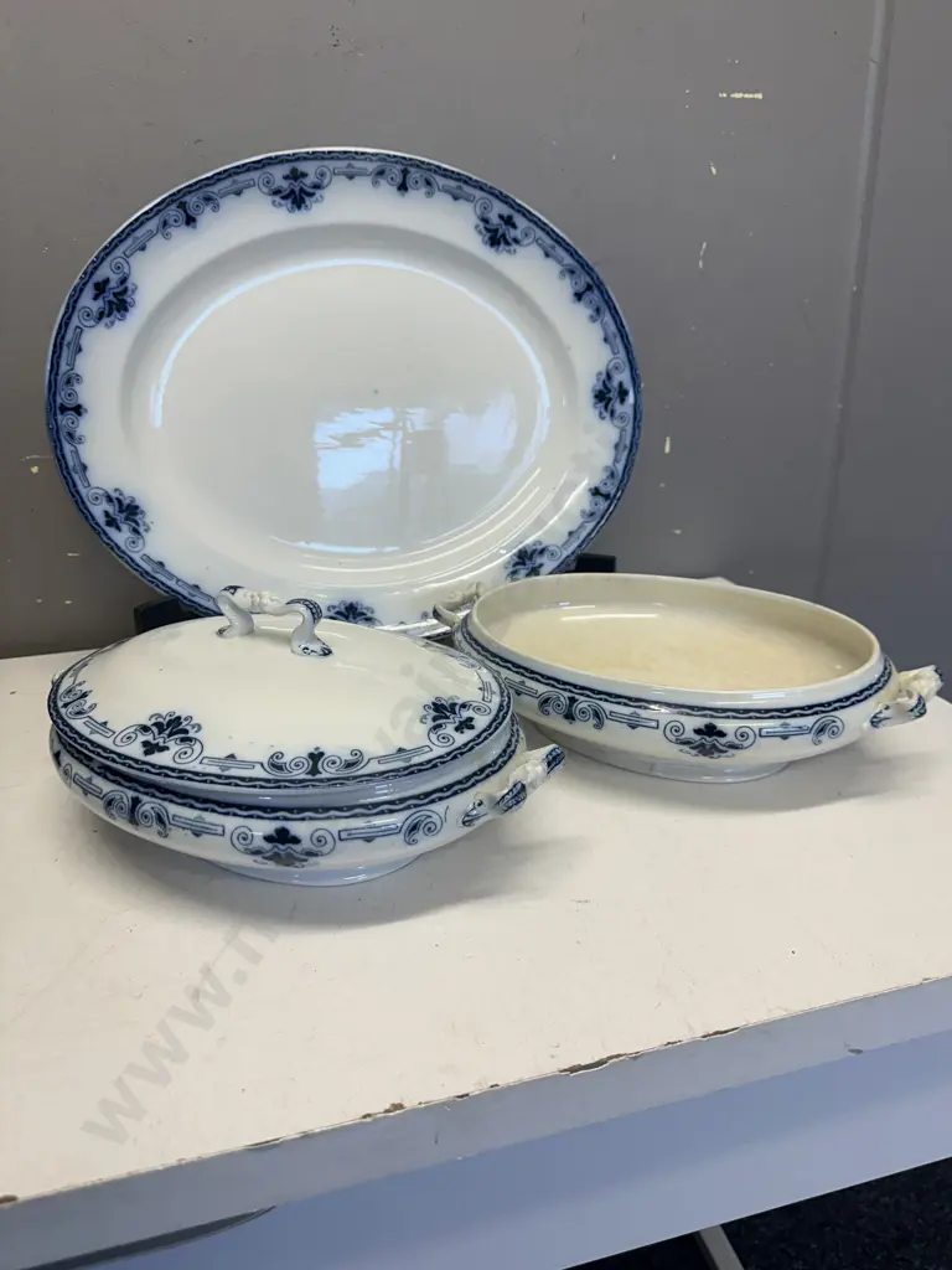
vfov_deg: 71.6
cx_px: 476
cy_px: 635
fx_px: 880
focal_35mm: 24
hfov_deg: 56.8
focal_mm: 6.86
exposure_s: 1/100
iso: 64
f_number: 1.78
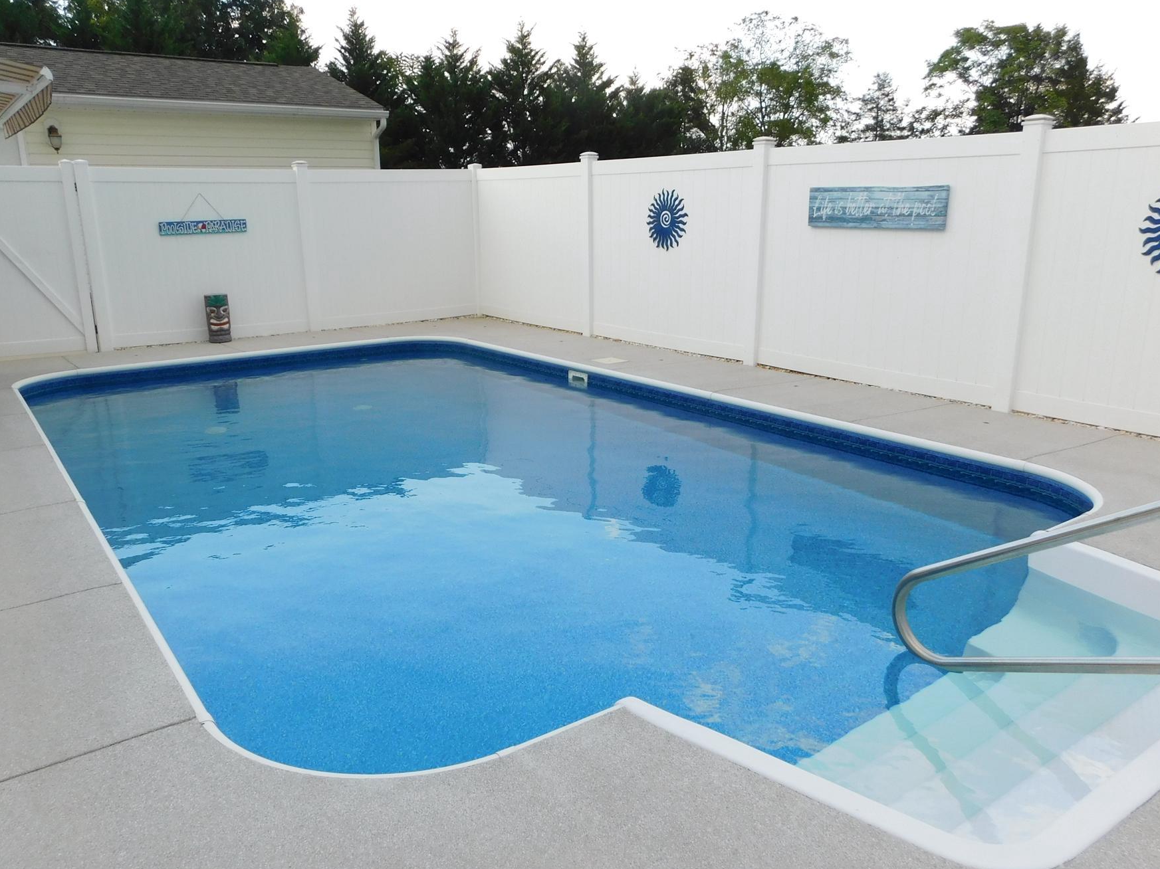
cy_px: 462
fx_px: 905
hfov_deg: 65.3
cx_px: 552
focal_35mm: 27
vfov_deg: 51.3
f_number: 3
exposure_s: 1/400
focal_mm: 4
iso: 125
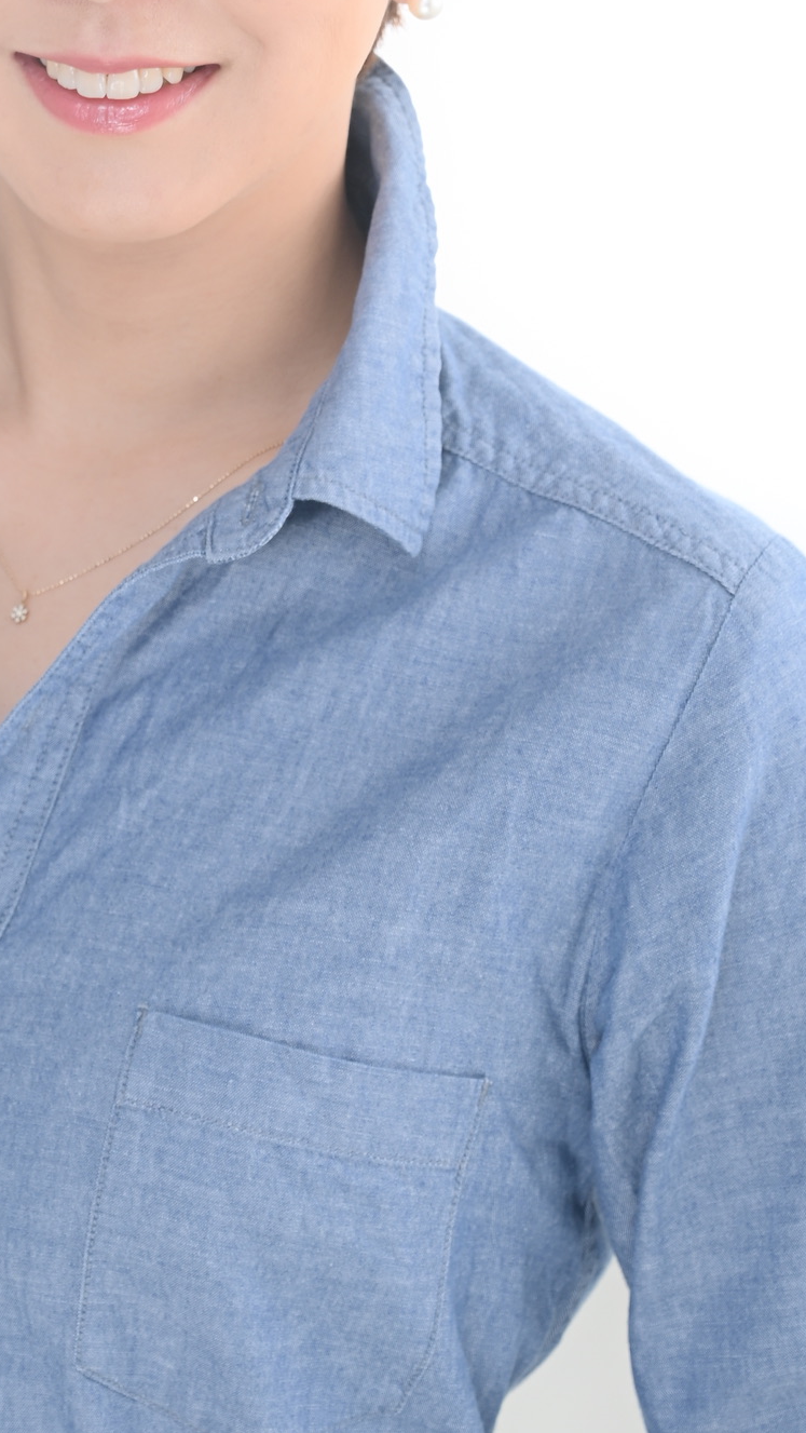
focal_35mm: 191
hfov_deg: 6.4
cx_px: 143
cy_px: 341
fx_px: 7253
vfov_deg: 11.2
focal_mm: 70
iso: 100
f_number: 5
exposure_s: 1/160
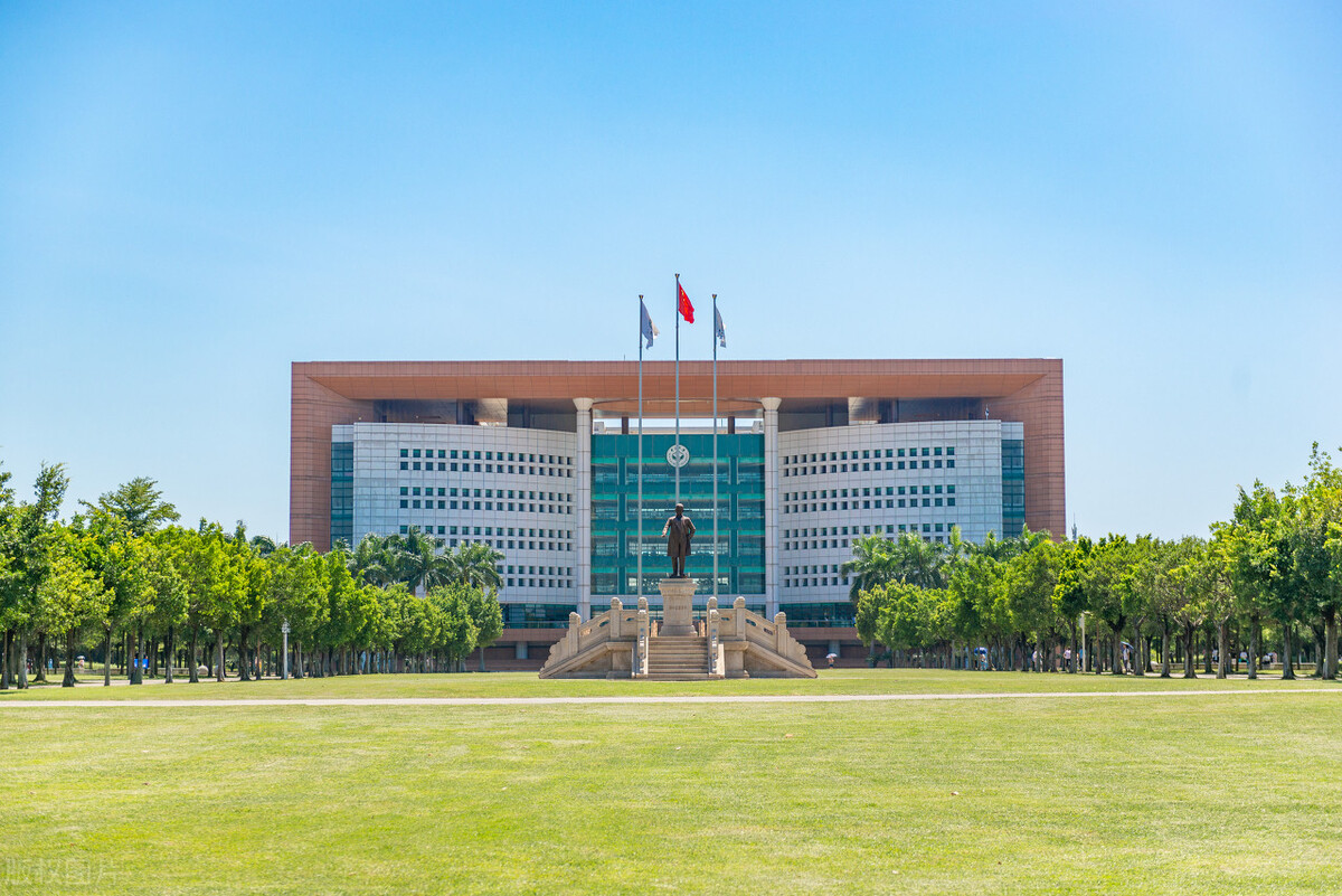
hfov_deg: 28.8
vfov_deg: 19.5
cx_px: 671
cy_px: 448
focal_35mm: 70
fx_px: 2610
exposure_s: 1/4000
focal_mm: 70
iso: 250
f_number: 4
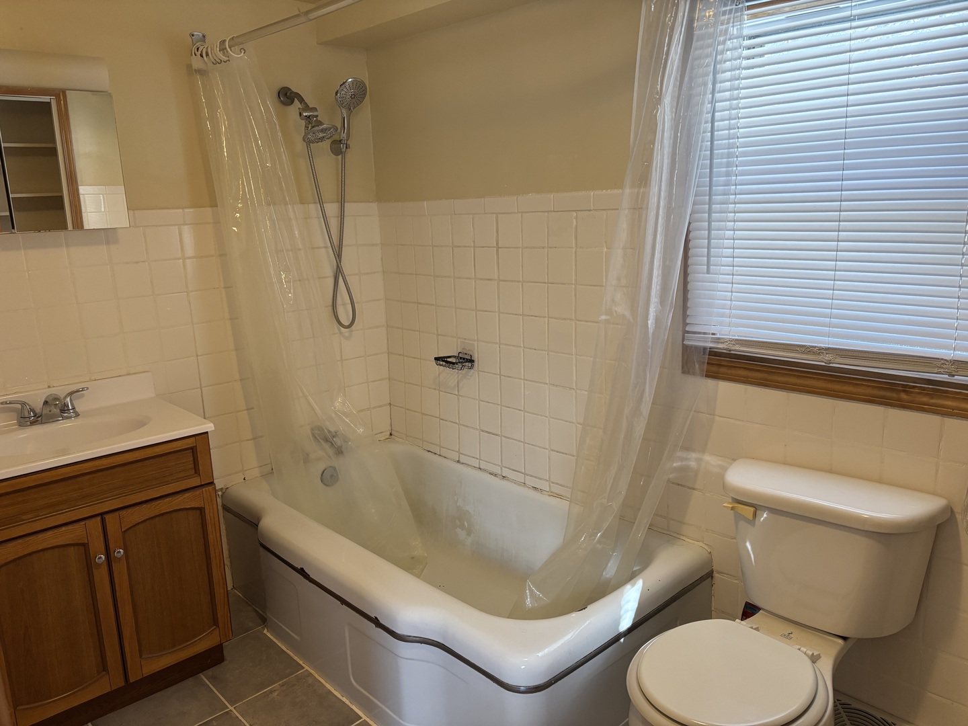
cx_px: 484
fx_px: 727
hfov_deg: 67.3
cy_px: 363
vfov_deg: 53.1
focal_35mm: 26
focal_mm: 5.96
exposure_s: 1/60
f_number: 1.6
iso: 160
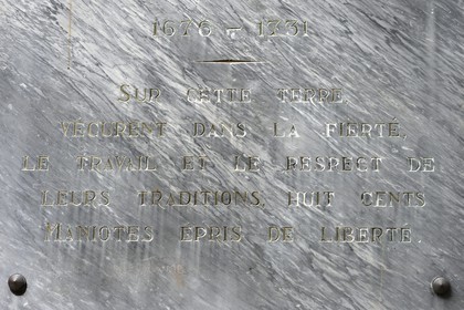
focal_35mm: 70
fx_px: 902
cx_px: 232
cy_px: 155
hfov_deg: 28.8
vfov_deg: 19.5
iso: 400
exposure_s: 1/250
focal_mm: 70
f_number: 13
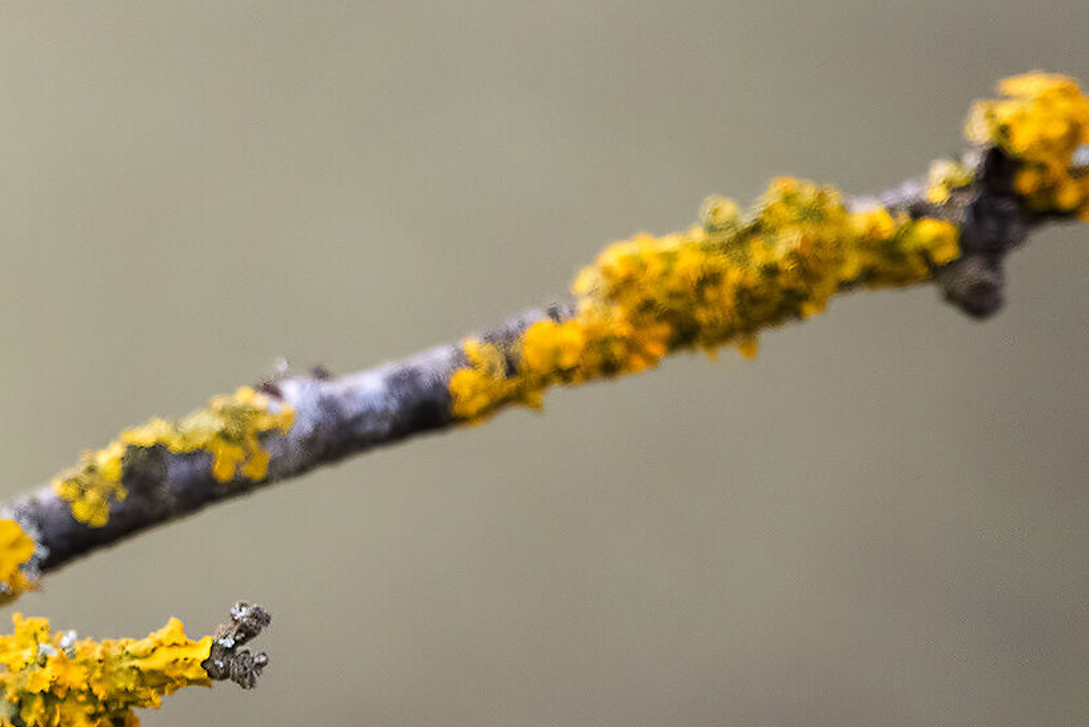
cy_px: 89
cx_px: -111
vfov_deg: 0.9
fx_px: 44442
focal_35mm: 1469
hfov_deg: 1.4
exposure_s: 1/640
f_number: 8
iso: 800
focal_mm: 500
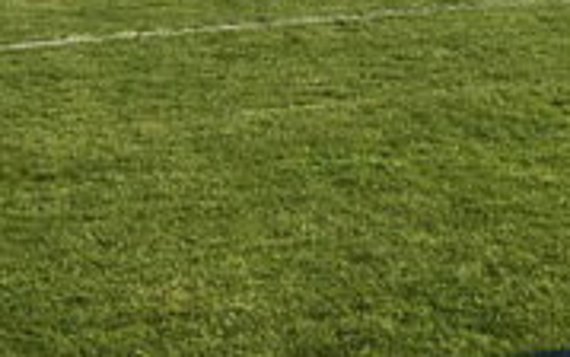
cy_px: -271
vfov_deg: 11.8
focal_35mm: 103
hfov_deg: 19.9
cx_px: 471
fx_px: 1601
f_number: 2.2
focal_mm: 4.15
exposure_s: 1/1451
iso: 25
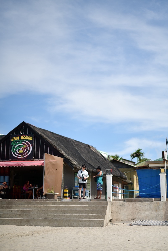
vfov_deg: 34.5
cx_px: 84
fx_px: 406
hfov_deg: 23.4
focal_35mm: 58
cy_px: 126
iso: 64
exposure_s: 1/8000
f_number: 1.4
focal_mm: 58
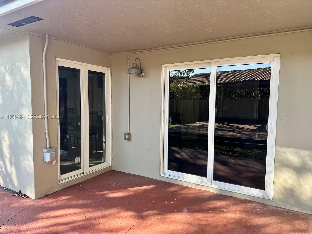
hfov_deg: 71.6
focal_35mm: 24
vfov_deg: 56.8
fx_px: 216
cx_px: 156
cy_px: 117
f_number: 1.78
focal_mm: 6.86
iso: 80
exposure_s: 1/317
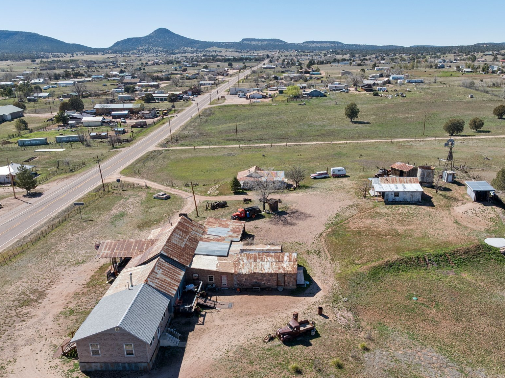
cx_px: 288
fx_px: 467
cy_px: 240
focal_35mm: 32
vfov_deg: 43.7
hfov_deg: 56.6
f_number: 6.3
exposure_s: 1/400
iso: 100
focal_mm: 12.29
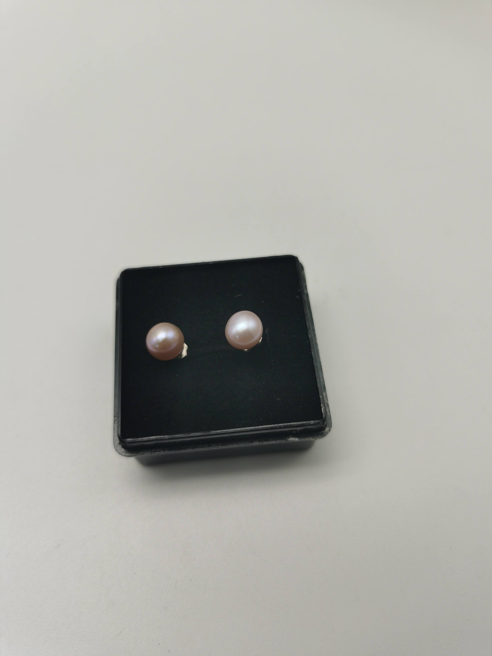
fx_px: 512
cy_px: 328
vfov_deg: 65.3
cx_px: 246
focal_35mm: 27
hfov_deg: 51.4
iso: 50
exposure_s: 1/100
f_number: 1.6
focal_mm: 5.56
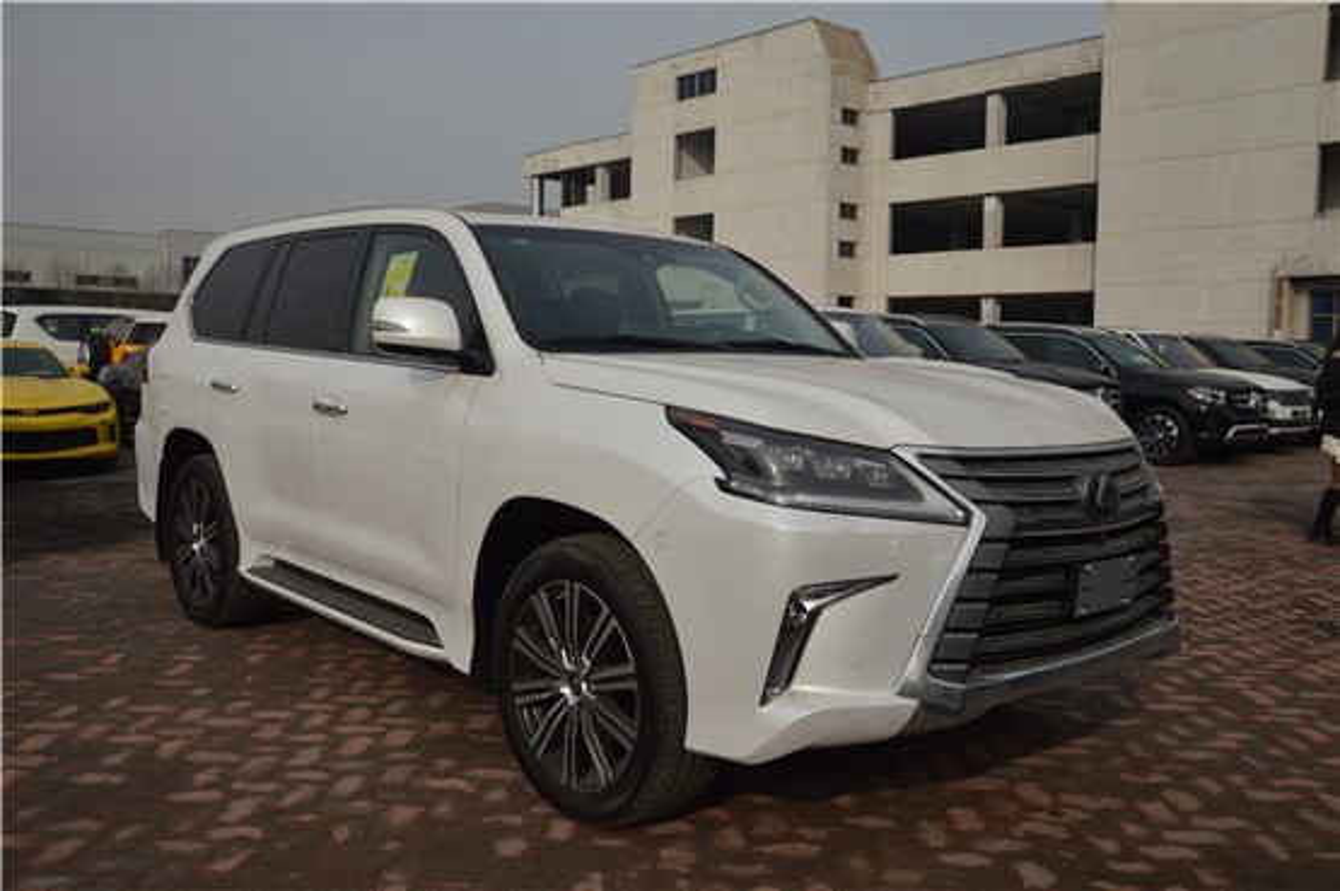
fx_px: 1171
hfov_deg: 59.5
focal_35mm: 32
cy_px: 446
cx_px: 670
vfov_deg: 41.6
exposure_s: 1/4000
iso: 180
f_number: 3.8
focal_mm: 21
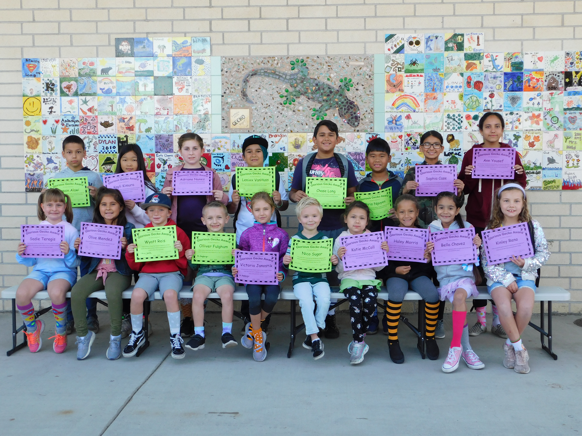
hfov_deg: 42.1
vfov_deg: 32.2
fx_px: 757
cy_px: 218
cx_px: 291
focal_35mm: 45
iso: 125
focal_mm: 8
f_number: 3.7
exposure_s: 1/100
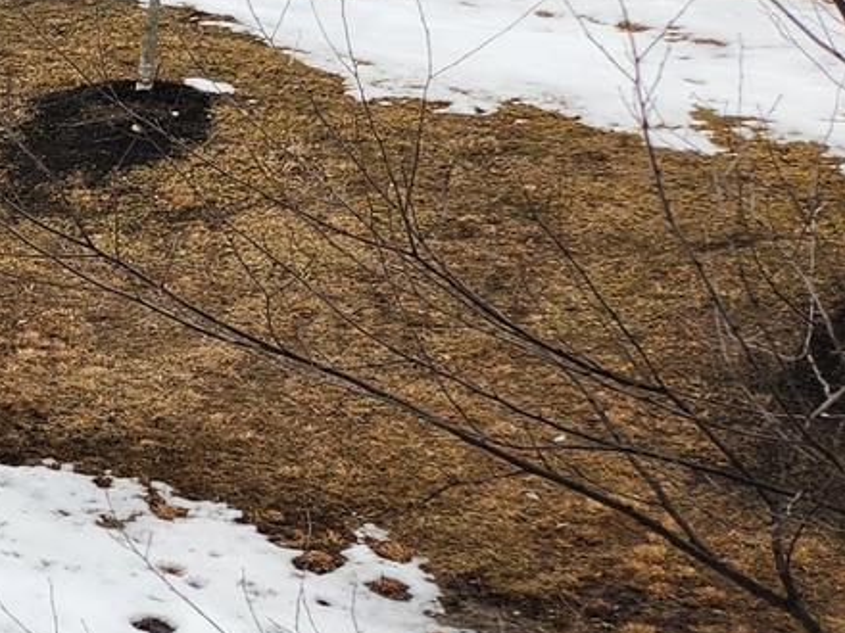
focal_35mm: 107
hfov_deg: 13.8
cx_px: -1118
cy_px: 17
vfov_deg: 13.7
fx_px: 2612
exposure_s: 1/892
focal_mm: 5.4
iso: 20
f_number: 1.8
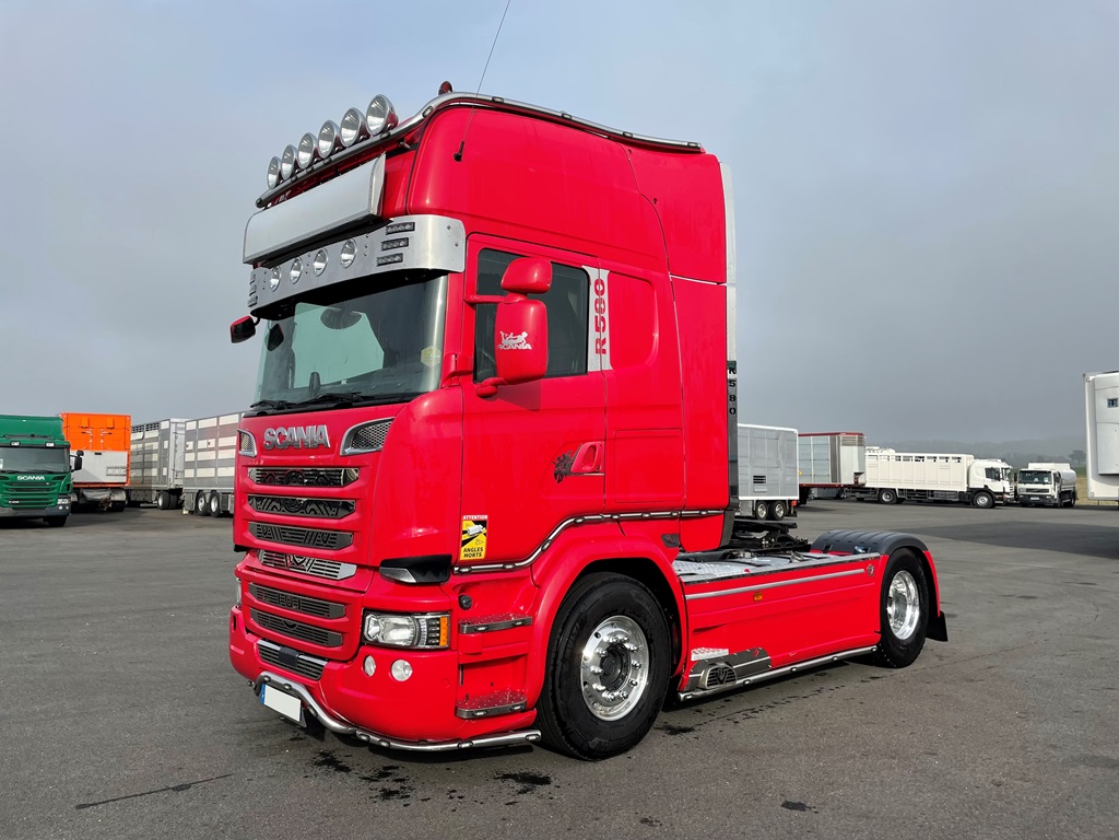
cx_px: 560
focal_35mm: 26
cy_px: 420
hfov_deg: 67.3
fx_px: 840
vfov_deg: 53.1
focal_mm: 4.2
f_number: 1.6
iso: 32
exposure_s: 1/2451
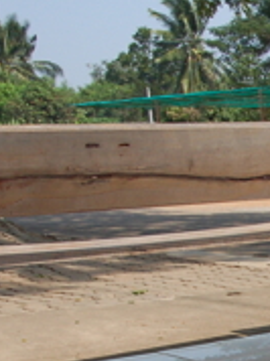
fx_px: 1115
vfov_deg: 18.0
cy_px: 347
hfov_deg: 12.8
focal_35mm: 107
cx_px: 447
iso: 800
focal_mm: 24
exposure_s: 1/640
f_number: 13
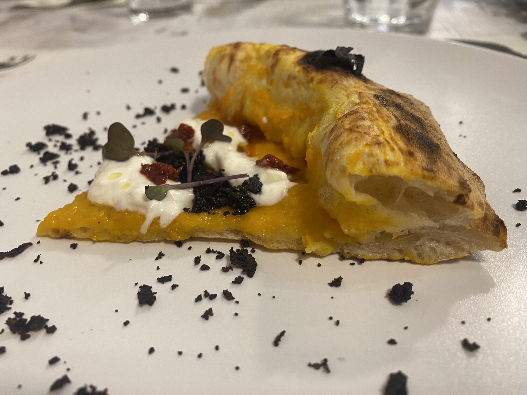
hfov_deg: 67.3
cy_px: 198
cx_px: 264
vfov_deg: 53.1
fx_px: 396
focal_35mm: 26
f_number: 1.8
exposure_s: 1/50
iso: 100
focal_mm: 4.25
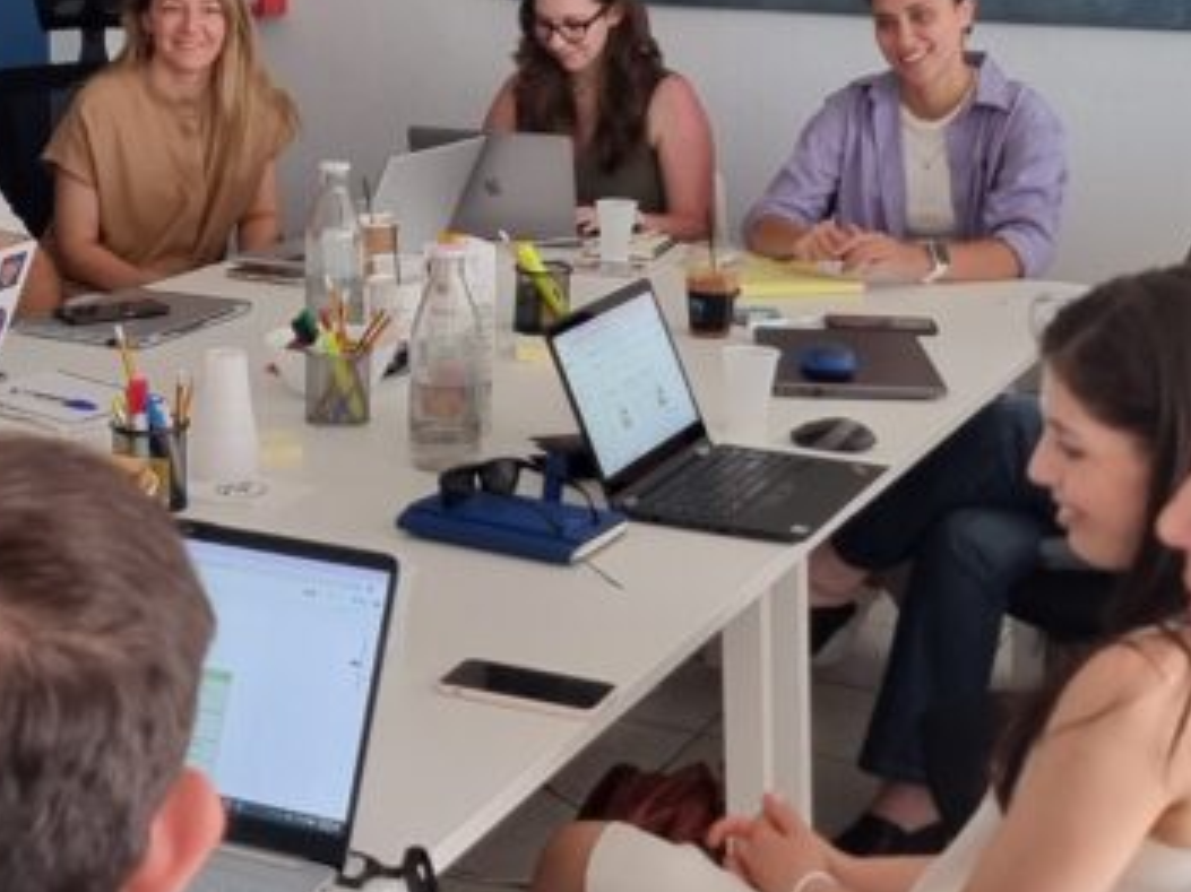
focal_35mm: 70
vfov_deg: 21.0
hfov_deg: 27.6
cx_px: 383
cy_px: 360
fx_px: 2408
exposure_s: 1/40
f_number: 1.8
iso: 200
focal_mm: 6.7
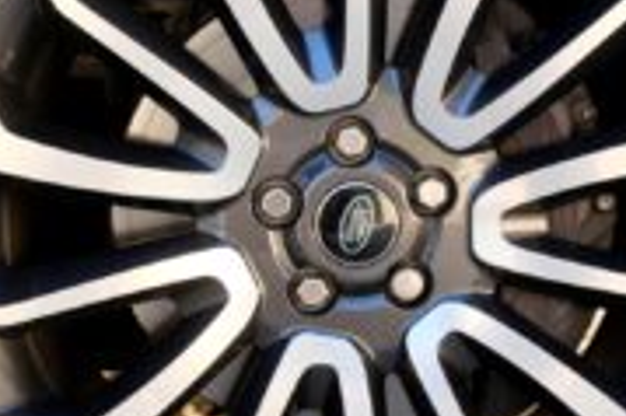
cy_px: 203
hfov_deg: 31.7
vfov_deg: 21.5
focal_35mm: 63
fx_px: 1094
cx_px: 416
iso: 400
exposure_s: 1/75
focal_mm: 16.5
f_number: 5
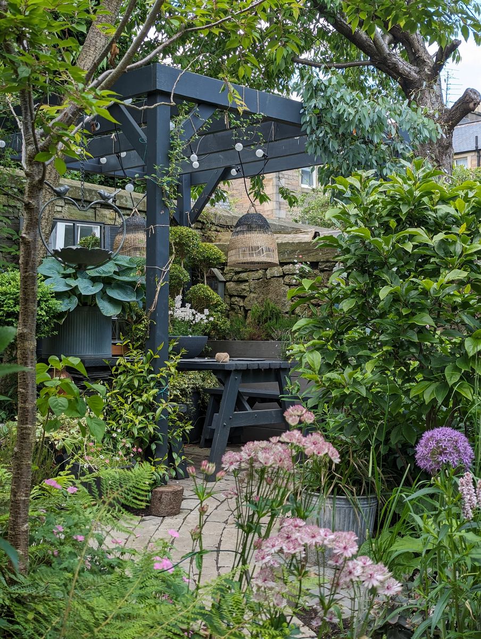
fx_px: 887
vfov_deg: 39.6
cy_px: 320
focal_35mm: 48
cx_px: 240
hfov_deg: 30.3
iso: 41
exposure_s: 1/300
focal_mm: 6.81
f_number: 1.85
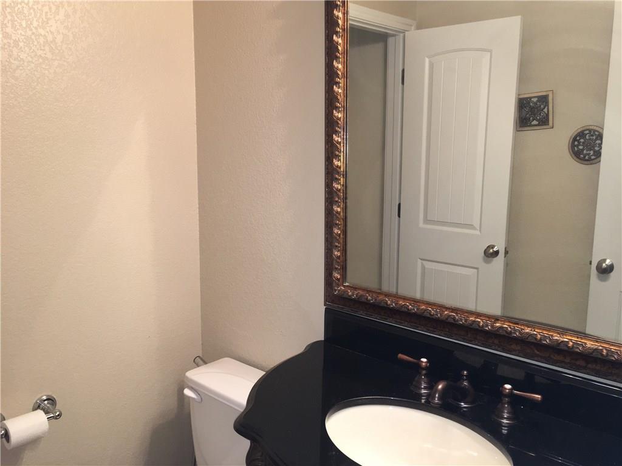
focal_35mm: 29
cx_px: 311
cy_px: 233
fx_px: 521
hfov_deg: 61.7
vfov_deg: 48.2
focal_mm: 4.15
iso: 64
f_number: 2.2
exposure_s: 1/30
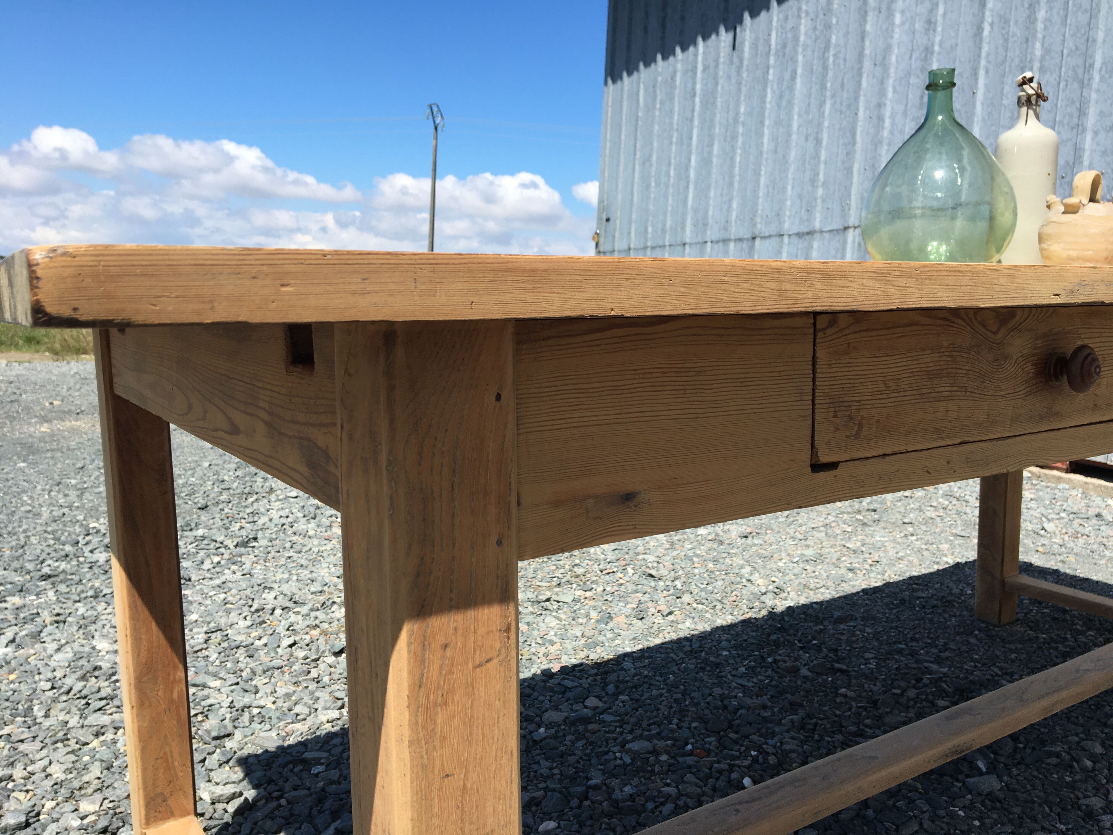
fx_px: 932
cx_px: 556
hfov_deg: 61.7
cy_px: 418
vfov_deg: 48.2
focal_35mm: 29
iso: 25
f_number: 2.2
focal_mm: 4.15
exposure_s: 1/1350
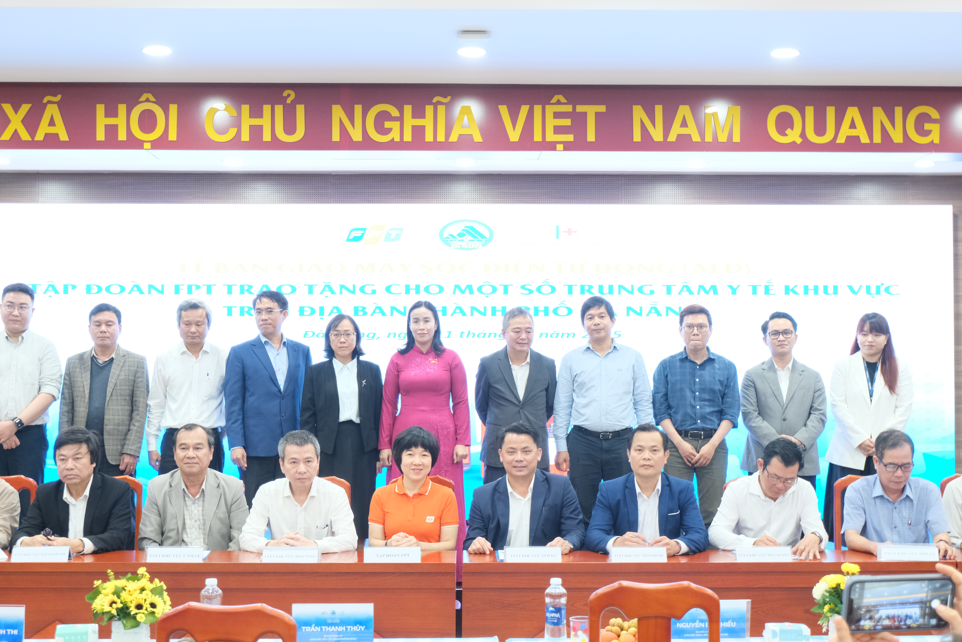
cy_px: 321
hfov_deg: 37.5
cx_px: 481
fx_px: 1416
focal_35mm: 53
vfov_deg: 25.5
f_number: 5
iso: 1600
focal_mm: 35.3
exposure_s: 1/30
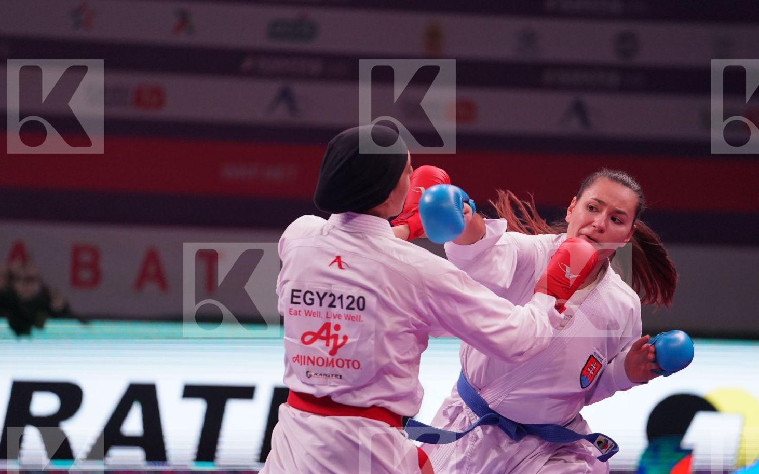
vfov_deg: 5.2
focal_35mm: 251
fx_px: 5192
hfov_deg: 8.4
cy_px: 290
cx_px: 408
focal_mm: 200
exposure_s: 1/1000
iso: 2500
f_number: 2.8
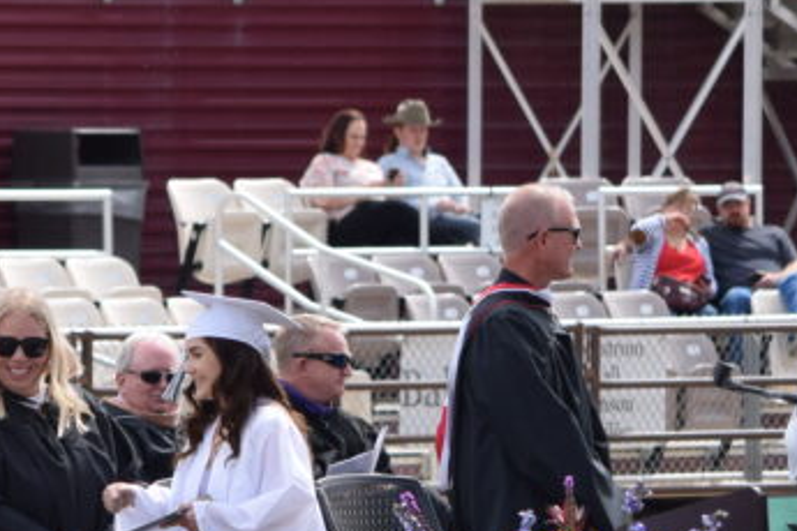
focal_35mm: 605
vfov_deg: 2.3
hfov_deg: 3.4
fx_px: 13393
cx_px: 141
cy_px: 471
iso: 400
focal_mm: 116
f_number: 6.3
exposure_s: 1/1600
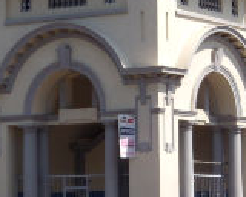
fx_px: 1412
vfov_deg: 8.0
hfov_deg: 9.9
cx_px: 197
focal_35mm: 194
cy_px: 114
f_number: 6.6
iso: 100
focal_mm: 11.38
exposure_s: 1/320
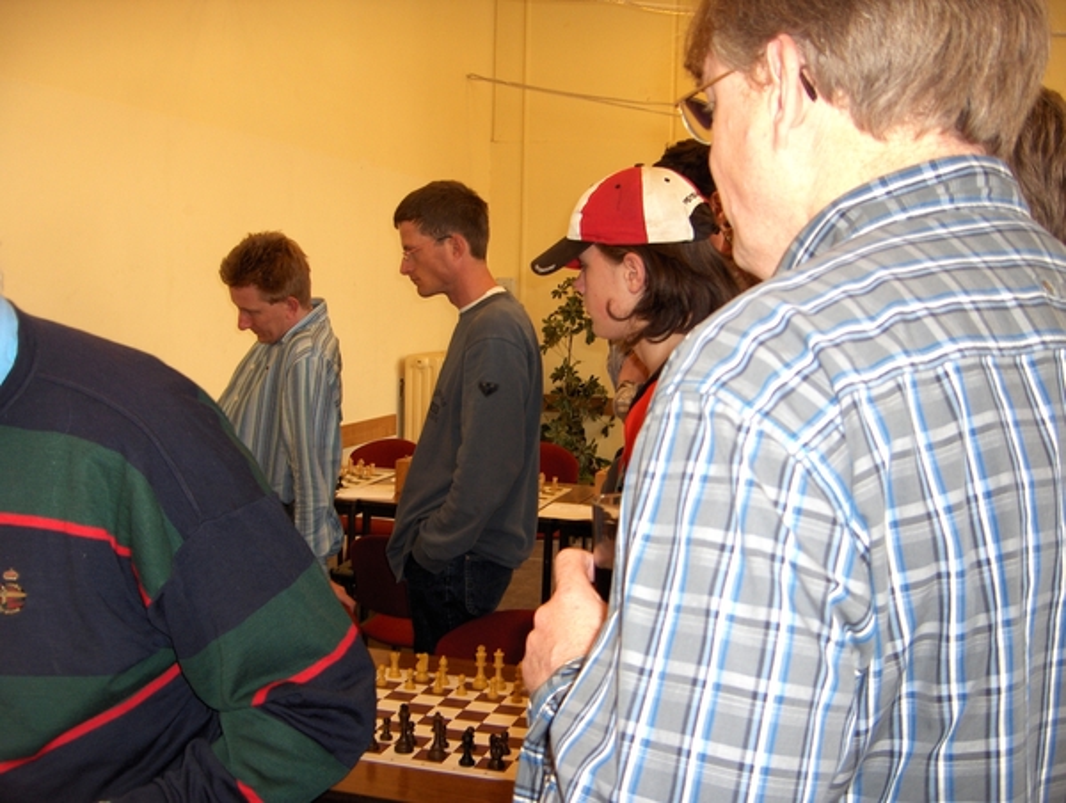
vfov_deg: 36.9
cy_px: 402
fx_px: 1203
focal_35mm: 39
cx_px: 533
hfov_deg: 47.8
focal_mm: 8
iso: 100
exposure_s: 1/60
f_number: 2.8
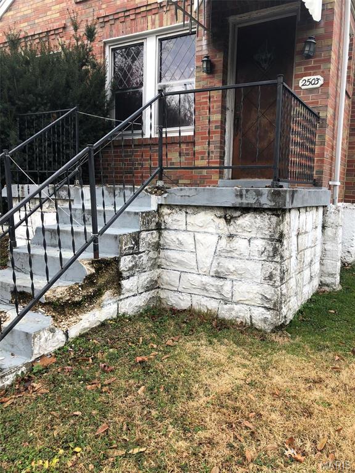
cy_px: 236
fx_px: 383
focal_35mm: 28
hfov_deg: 49.7
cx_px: 178
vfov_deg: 63.4
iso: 20
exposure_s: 1/300
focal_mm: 3.99
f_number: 1.8
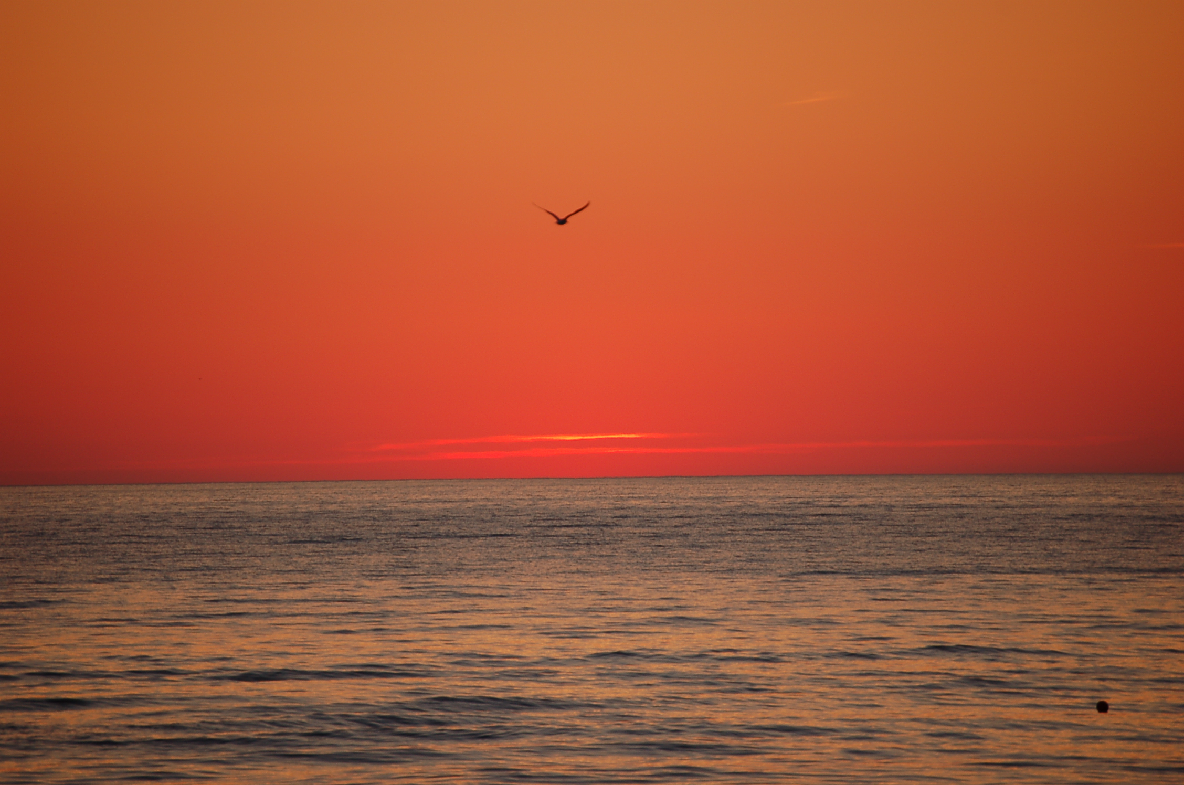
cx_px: 592
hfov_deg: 6.9
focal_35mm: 300
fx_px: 9850
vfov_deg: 4.6
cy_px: 392
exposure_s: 1/200
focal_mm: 200
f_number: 5.6
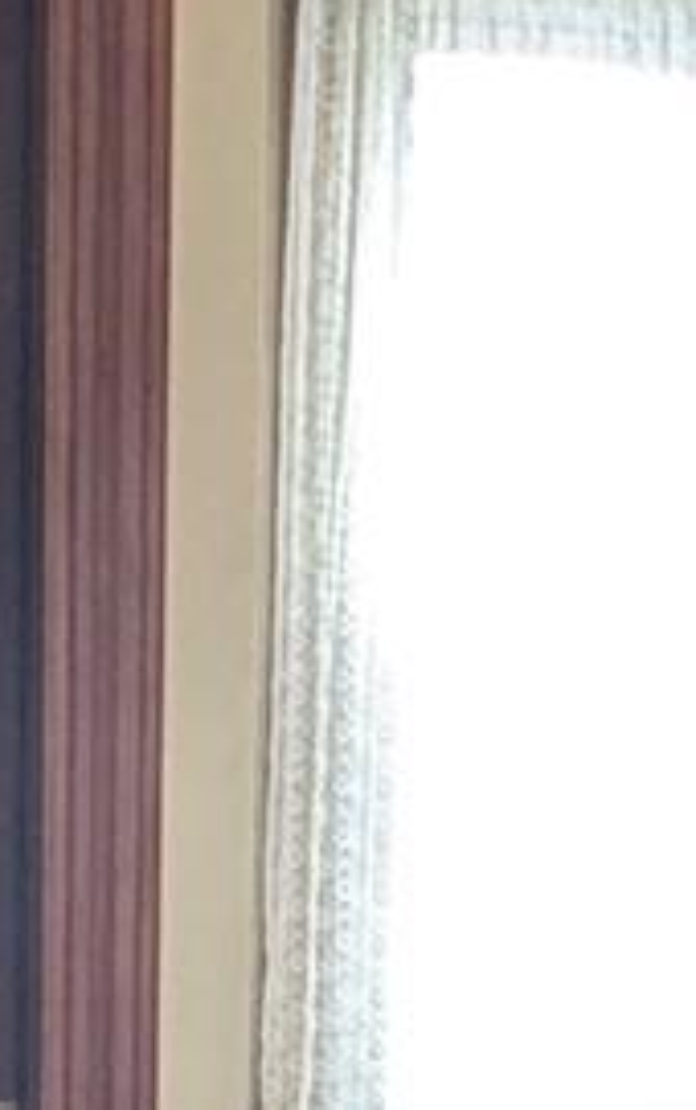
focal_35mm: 112
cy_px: 1229
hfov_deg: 11.7
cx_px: 348
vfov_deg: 17.9
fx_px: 3390
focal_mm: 2.22
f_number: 2.2
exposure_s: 1/60
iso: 500
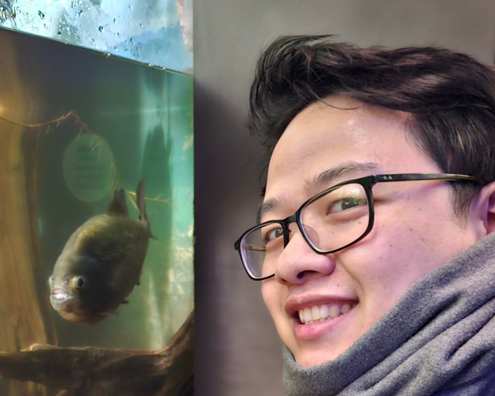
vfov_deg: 35.6
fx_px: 586
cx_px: 174
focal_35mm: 40
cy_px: 342
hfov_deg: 45.2
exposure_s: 1/8
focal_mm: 6.3
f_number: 1.7
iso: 1600
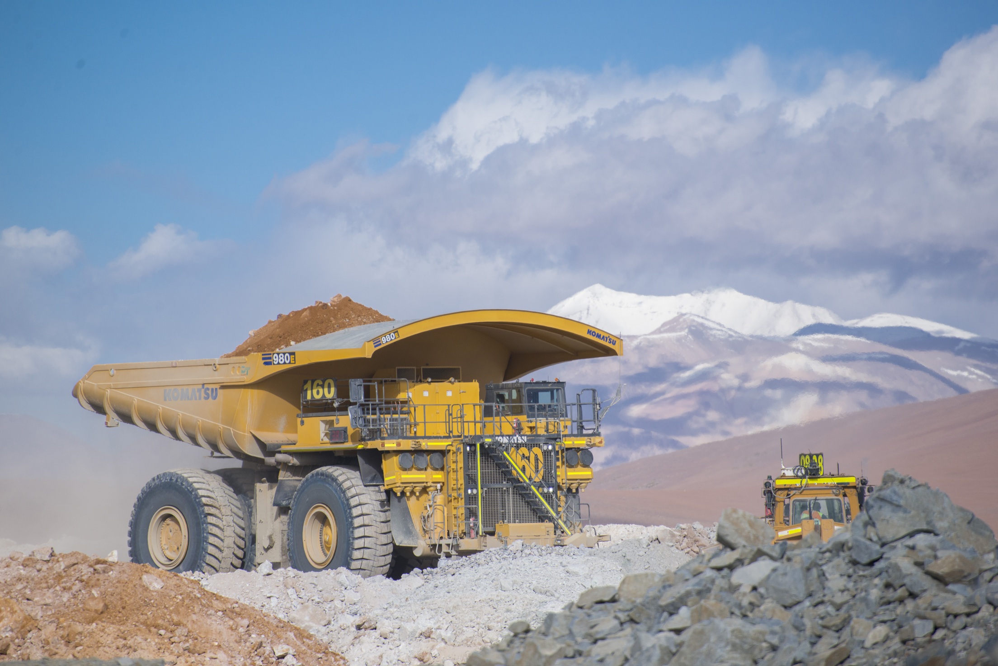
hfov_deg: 6.9
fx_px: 8318
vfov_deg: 4.6
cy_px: 333
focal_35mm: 300
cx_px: 499
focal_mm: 300
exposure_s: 1/3200
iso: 640
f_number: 5.6
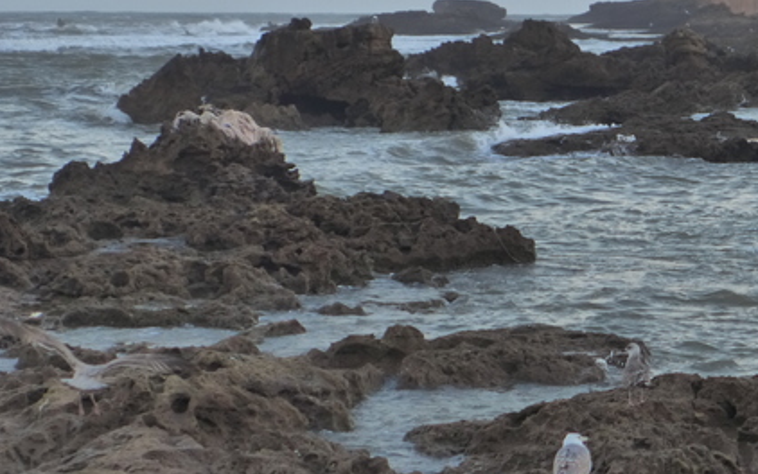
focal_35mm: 139
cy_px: 154
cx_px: 635
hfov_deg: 14.9
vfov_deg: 9.4
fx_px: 2872
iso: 400
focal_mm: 15.7
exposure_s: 1/100
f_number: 2.2
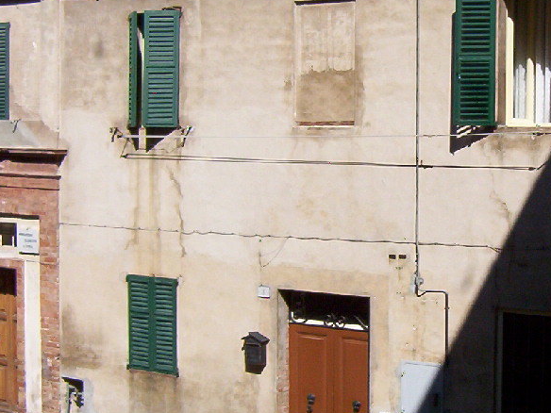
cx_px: 434
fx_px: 1162
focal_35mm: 73
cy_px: 193
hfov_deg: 26.2
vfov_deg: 20.2
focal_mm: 5.54
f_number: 5.24
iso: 100
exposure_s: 1/1091
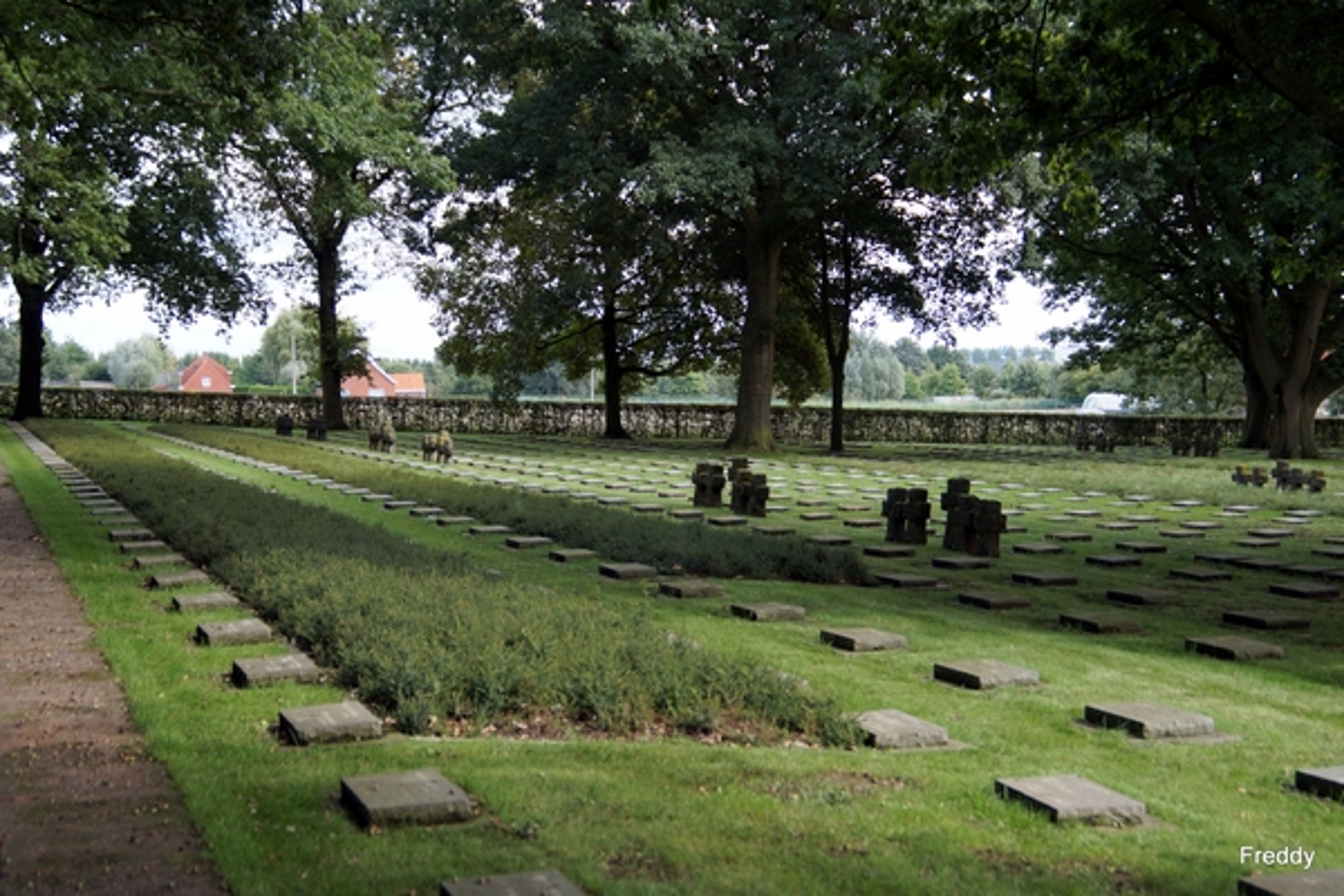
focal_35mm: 52
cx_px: 672
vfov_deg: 25.8
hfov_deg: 37.9
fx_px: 1960
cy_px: 448
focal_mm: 35
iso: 200
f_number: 4.5
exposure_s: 1/160
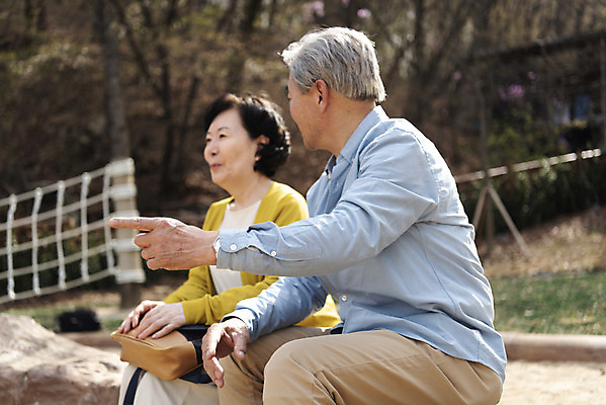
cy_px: 202
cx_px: 303
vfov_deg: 28.1
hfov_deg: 41.1
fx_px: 808
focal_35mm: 48
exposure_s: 1/1600
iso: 400
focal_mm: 48
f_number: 2.8
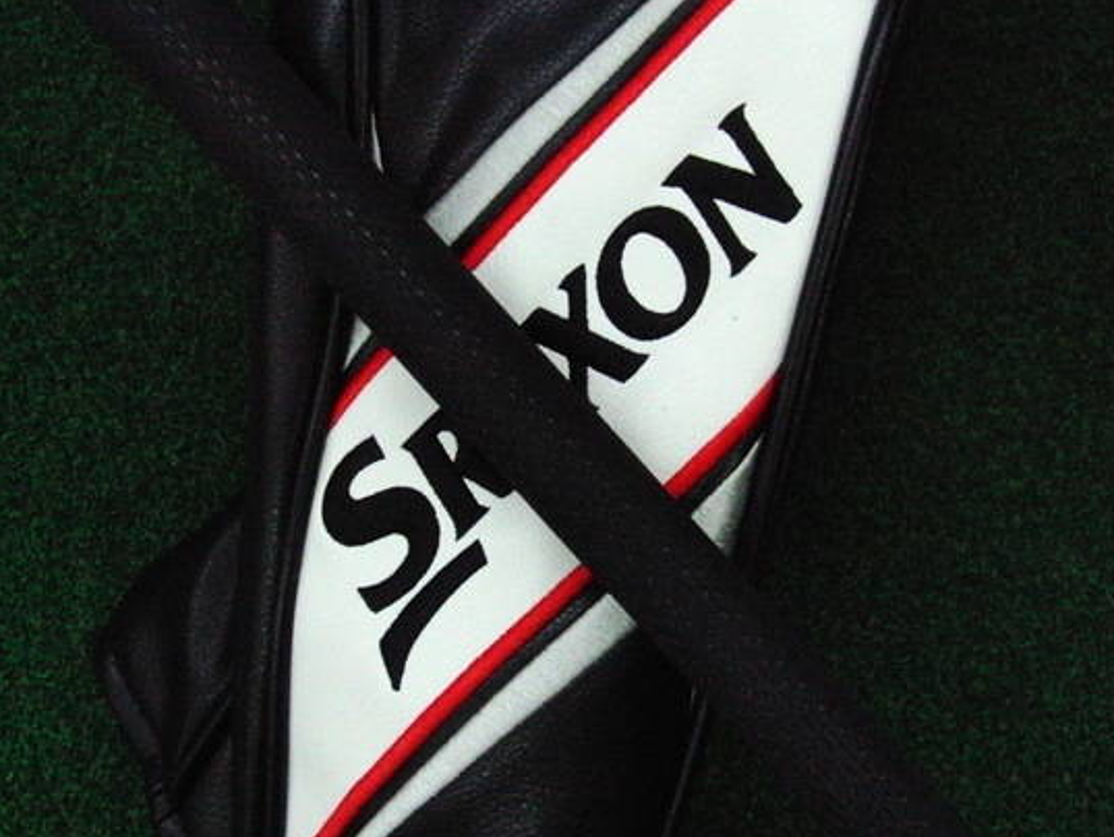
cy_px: 363
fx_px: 1417
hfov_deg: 42.9
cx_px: 559
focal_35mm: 44
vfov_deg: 32.9
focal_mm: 6.42
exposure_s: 1/800
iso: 3200
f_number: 3.6
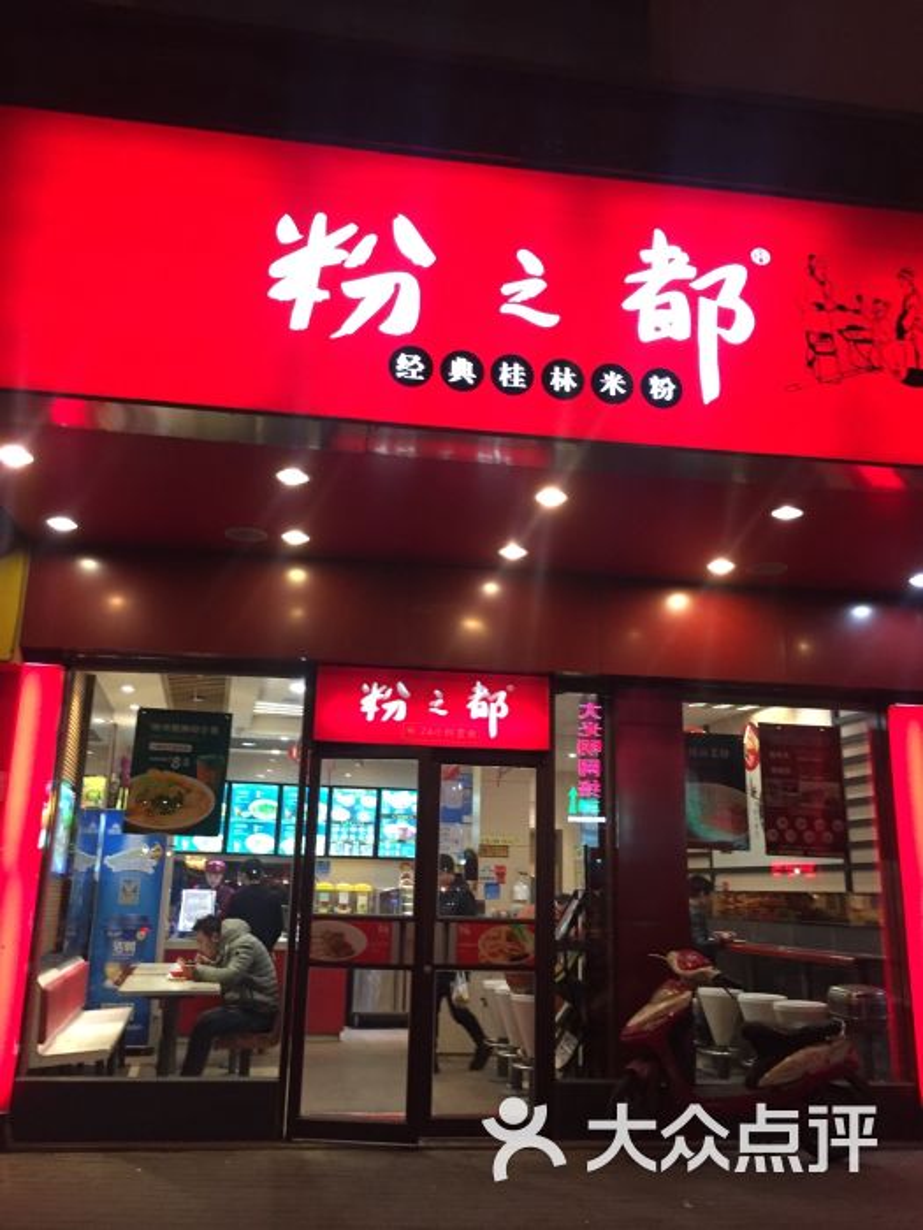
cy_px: 615
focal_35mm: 29
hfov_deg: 48.2
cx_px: 462
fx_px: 1031
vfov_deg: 61.7
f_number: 2.2
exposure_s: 1/33
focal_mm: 4.15
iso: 250
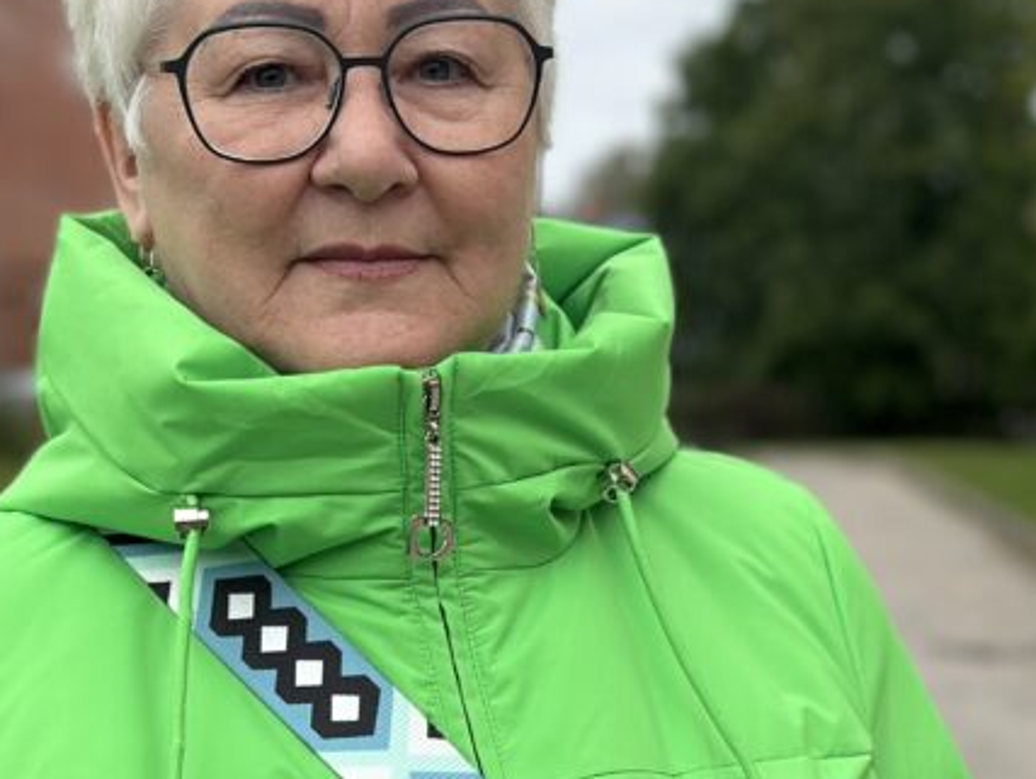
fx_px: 3445
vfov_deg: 12.9
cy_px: 548
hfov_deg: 17.1
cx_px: 594
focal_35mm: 115
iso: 80
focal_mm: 6.86
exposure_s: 1/1721
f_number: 1.78
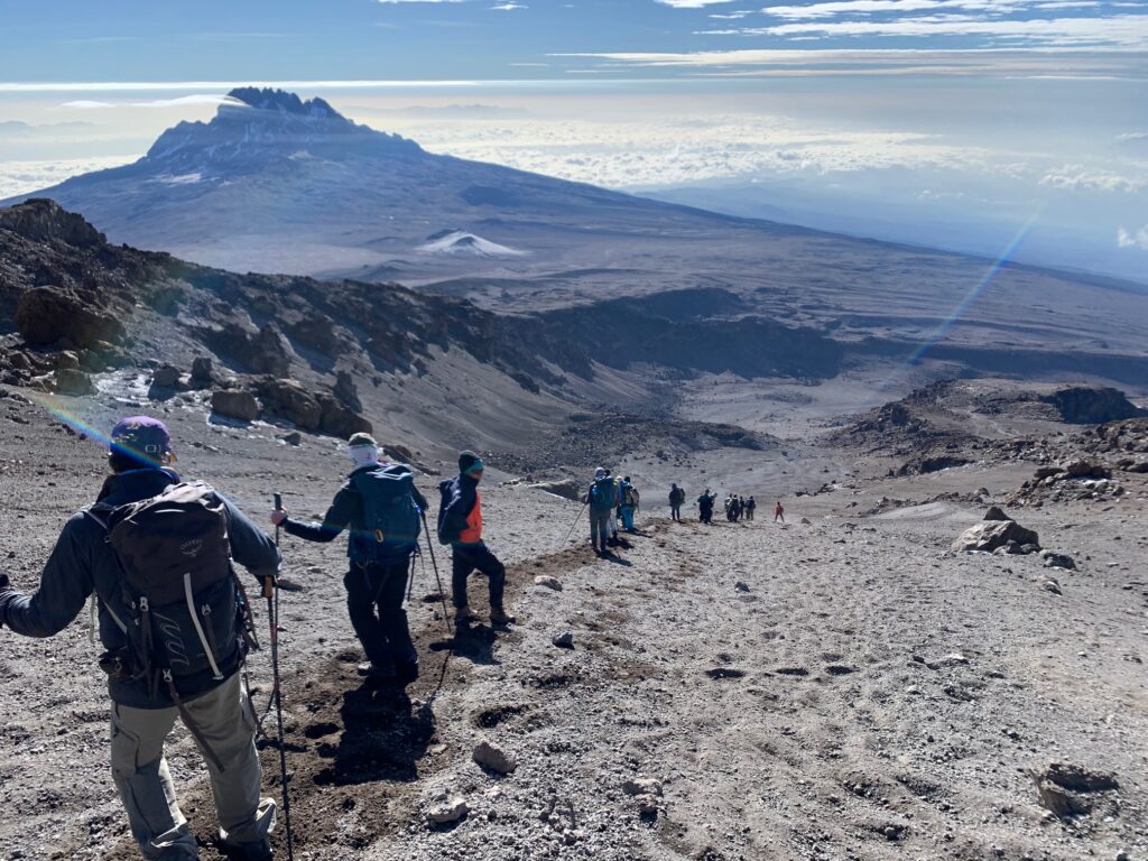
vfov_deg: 53.1
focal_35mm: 26
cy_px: 430
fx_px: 862
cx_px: 574
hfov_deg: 67.3
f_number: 1.8
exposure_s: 1/1661
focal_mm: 4.25
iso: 25
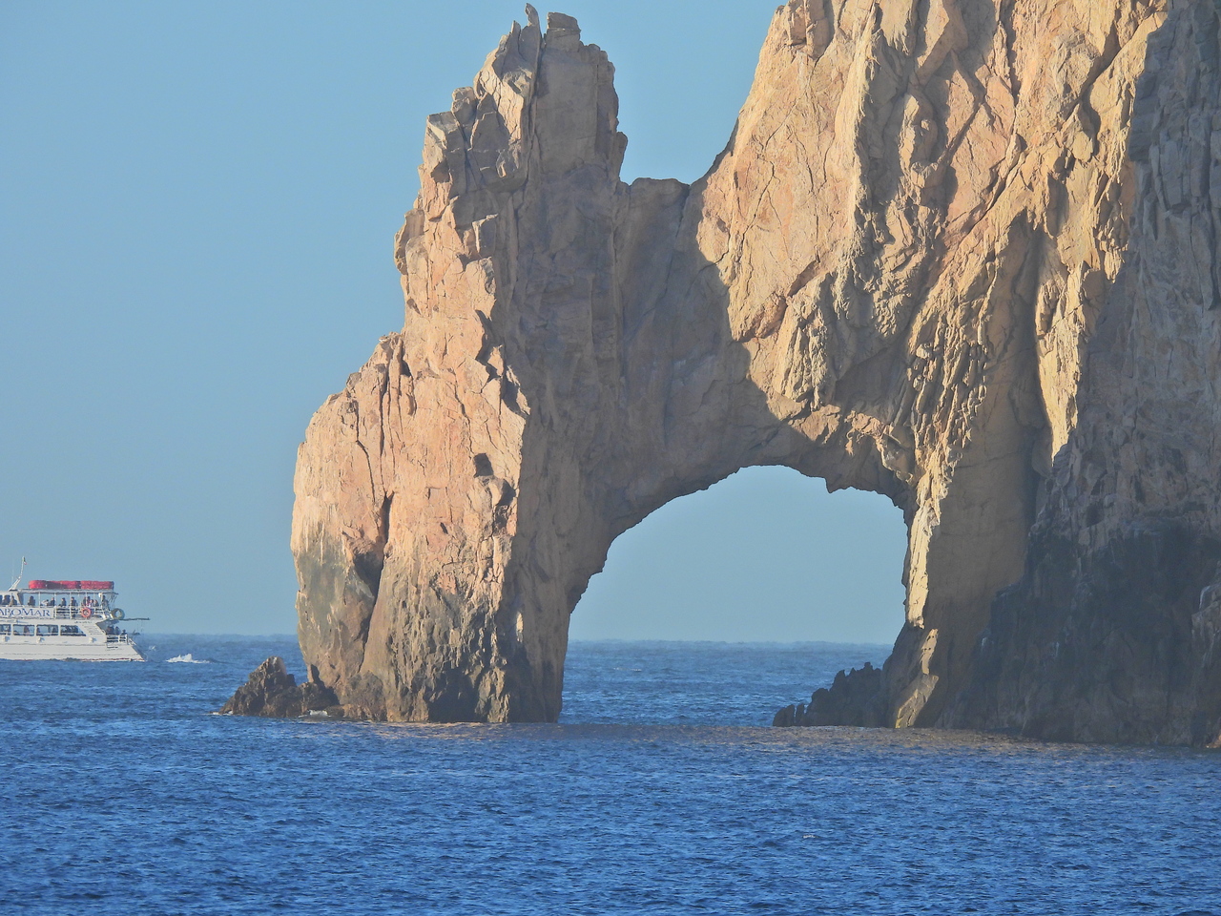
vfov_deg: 2.3
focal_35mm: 650
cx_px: 610
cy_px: 458
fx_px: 22927
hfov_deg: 3.1
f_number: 5.6
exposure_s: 1/640
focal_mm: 116
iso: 100
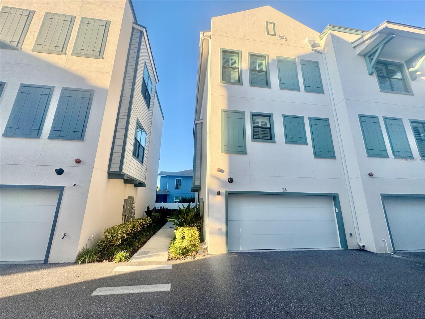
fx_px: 172
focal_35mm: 14
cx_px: 212
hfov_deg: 102.1
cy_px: 160
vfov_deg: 85.7
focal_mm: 2.22
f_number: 2.2
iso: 40
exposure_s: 1/556
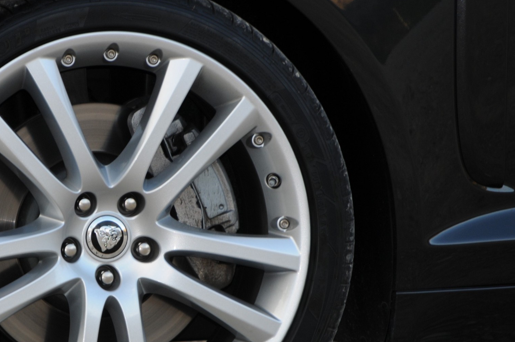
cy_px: 235
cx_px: 97
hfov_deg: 4.6
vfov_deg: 3.1
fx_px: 6387
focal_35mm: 447
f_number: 8
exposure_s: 1/60
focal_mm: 180
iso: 250
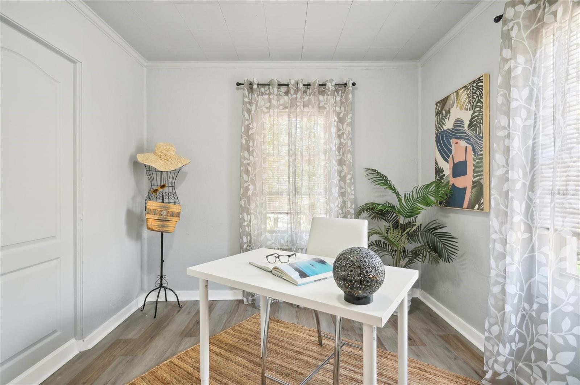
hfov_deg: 93.3
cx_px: 290
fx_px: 274
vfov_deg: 70.3
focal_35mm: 17
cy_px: 192
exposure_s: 1/25
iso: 400
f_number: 8
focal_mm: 17
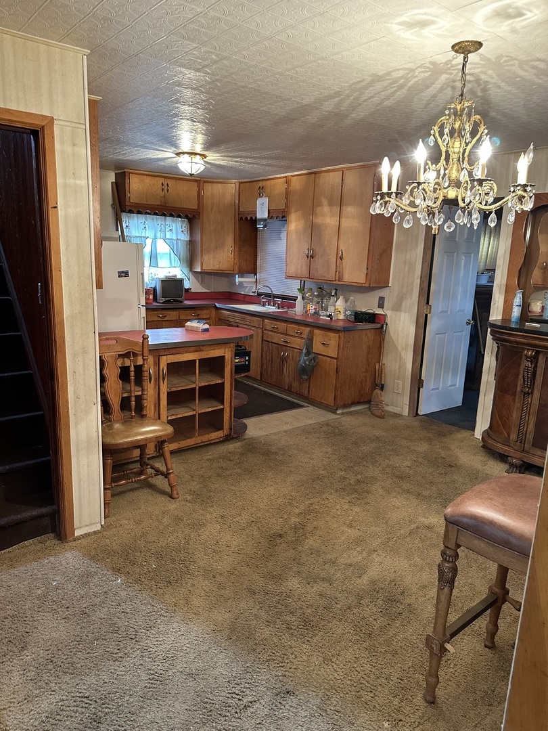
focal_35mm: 24
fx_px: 507
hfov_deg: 56.8
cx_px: 274
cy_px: 366
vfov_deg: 71.6
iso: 400
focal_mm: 6.86
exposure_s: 1/60
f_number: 1.78
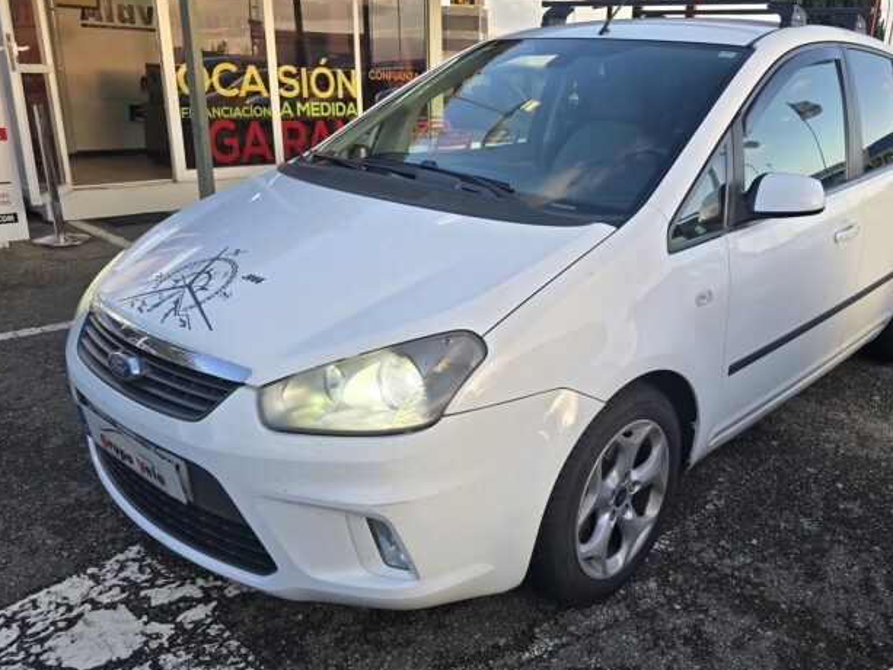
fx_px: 774
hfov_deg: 59.4
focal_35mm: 30
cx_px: 543
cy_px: 348
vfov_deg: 46.8
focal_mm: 6.3
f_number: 1.7
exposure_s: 1/101
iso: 12
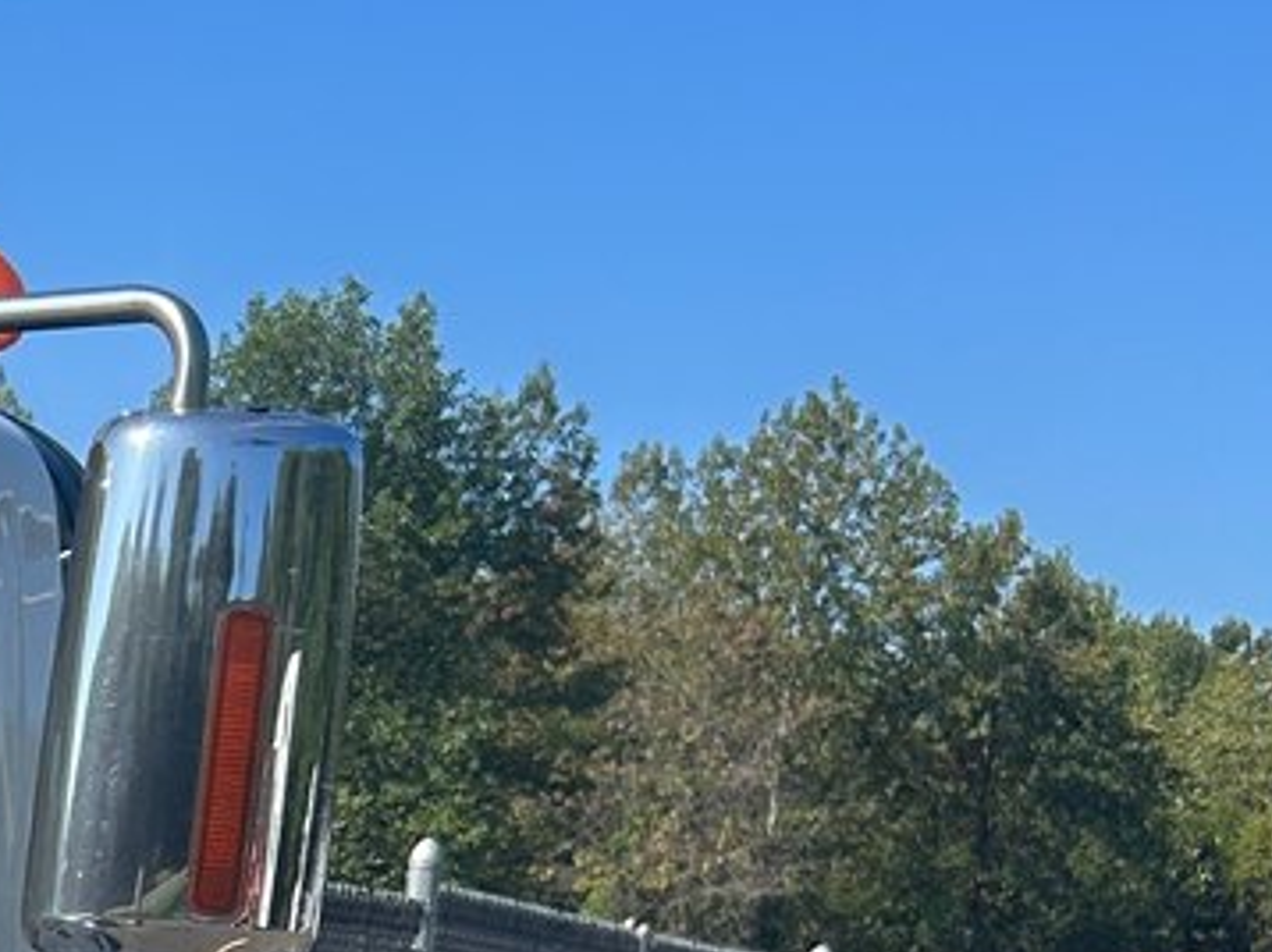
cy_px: 1529
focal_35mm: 110
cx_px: -1004
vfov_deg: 12.6
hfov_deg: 15.4
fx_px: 4039
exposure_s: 1/3704
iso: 50
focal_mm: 5.7
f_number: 1.5
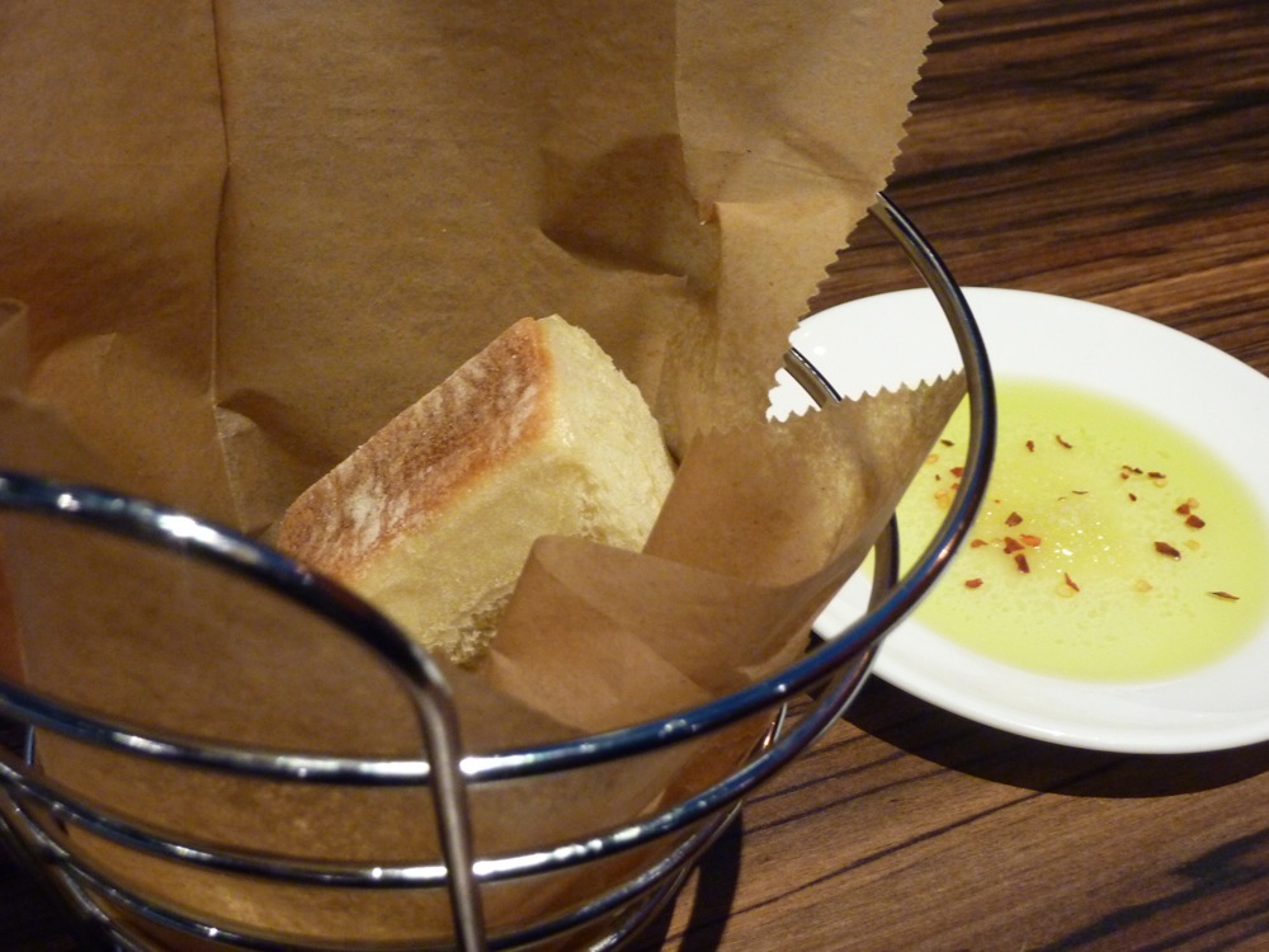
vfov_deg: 28.0
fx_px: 1906
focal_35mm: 52
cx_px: 634
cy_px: 476
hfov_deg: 36.8
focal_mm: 8.5
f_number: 3.8
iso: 400
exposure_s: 1/13
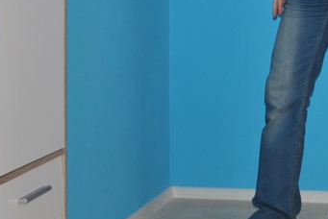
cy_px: -45
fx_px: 985
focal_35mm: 108
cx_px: 315
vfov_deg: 12.4
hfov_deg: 18.5
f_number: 4
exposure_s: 1/60
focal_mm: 24
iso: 200
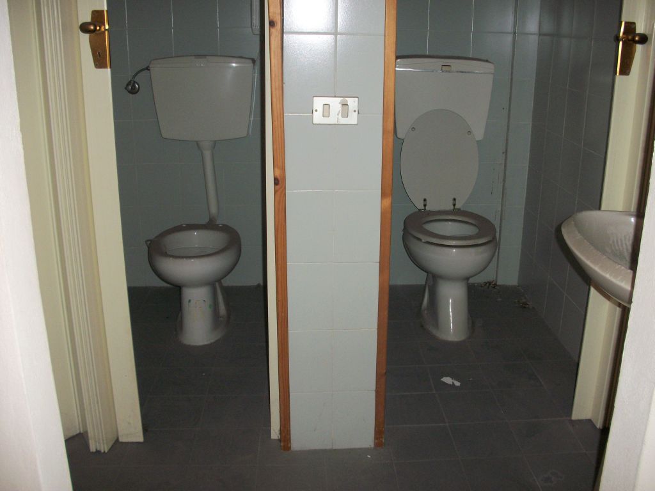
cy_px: 246
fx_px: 662
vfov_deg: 40.7
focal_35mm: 35
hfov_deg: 52.6
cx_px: 328
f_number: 3.1
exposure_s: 1/30
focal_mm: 6.3
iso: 160
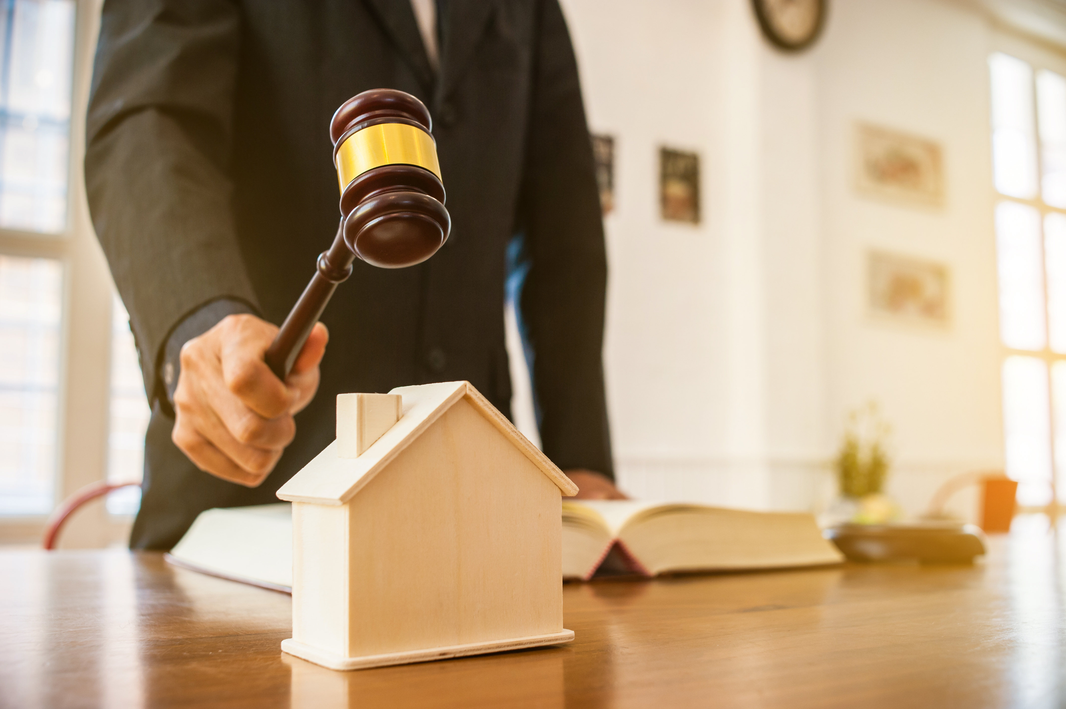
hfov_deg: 54.5
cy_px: 354
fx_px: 1036
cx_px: 533
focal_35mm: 35
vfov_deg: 37.8
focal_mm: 35
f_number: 5
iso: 400
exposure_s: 1/125
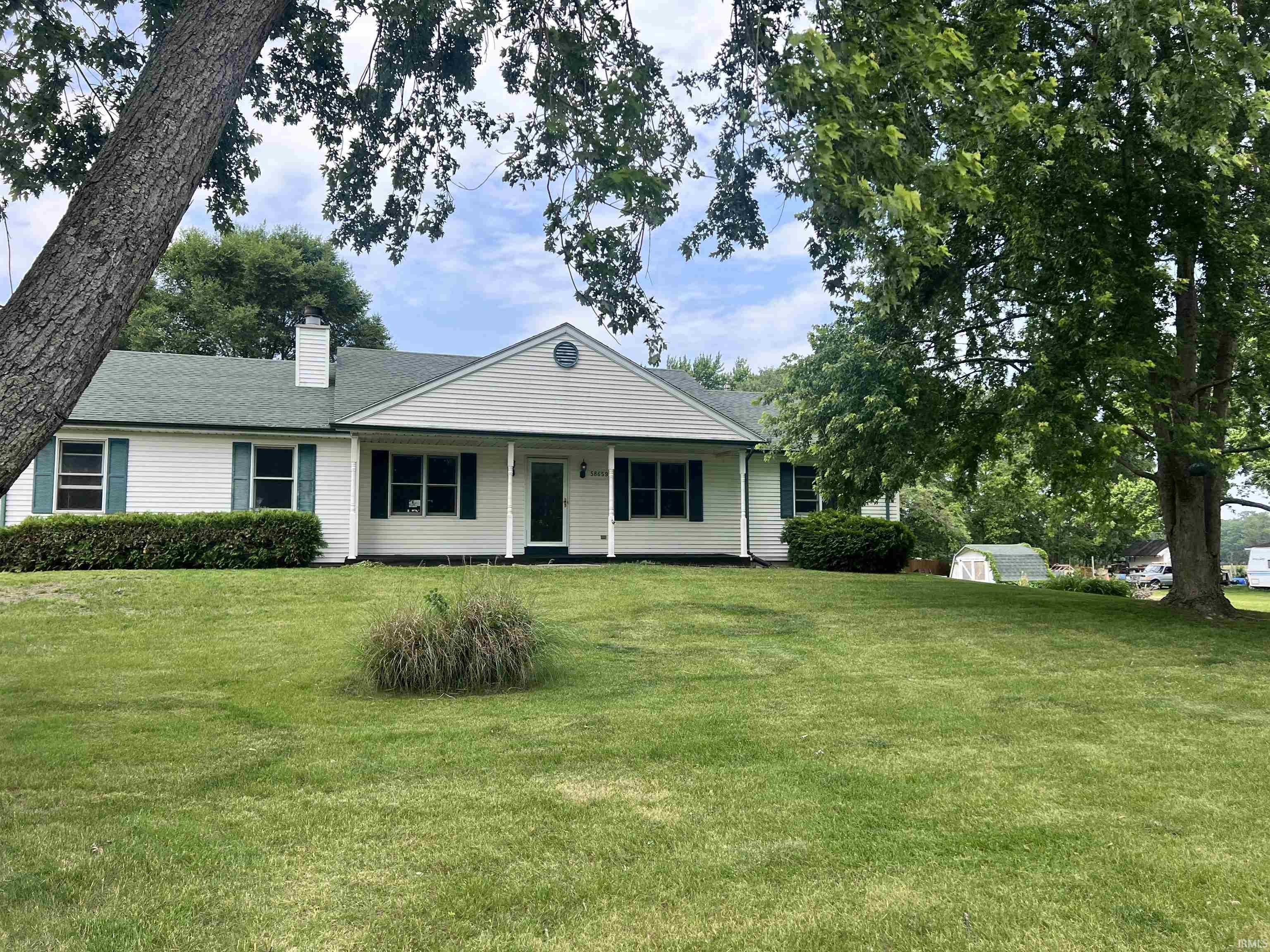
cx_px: 635
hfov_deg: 67.3
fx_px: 954
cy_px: 476
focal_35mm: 26
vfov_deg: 53.1
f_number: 1.5
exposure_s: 1/1838
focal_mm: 5.7
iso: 50
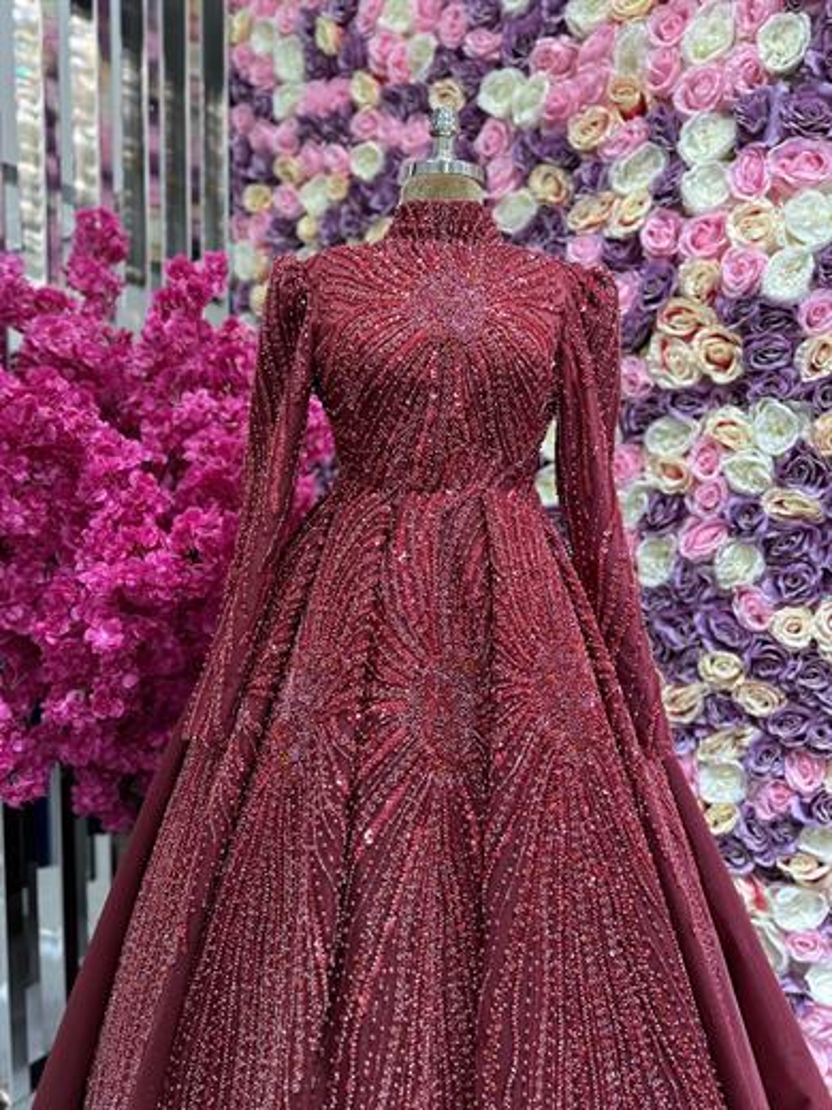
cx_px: 416
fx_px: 769
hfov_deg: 56.8
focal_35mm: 24
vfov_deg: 71.6
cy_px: 555
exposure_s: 1/100
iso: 80
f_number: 1.78
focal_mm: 6.86
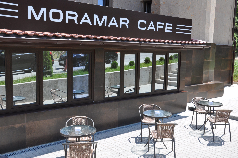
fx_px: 258
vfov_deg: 34.1
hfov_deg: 49.6
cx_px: 119
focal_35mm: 39
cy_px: 79
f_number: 10
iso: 200
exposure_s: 1/100
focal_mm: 26
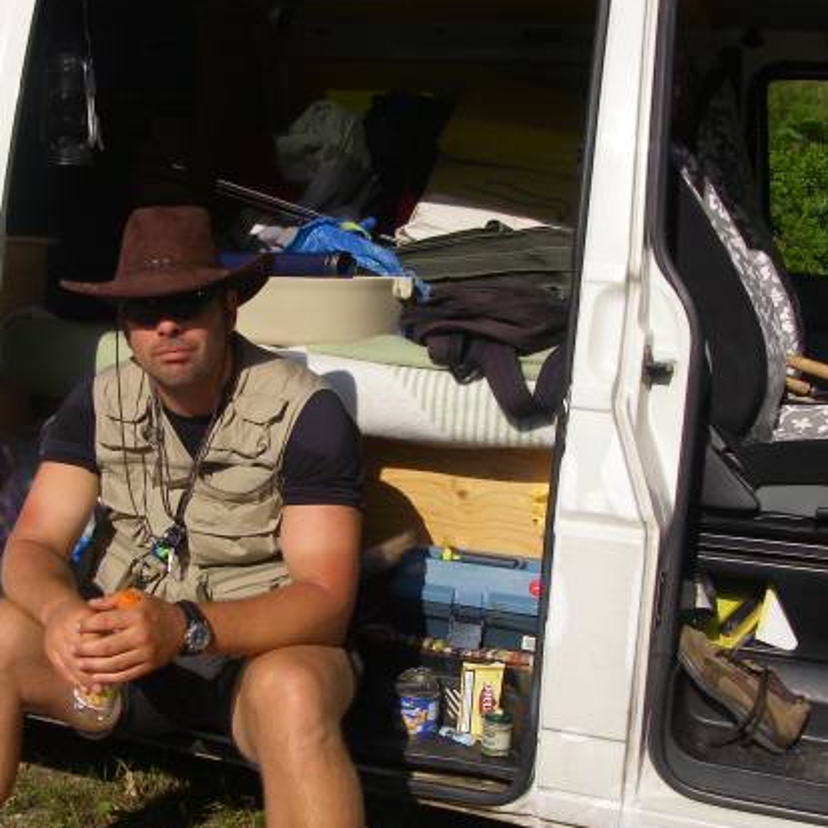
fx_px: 1407
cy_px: 473
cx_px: 273
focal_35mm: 52
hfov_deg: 32.5
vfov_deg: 32.7
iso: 64
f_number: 6.6
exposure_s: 1/400
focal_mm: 6.3
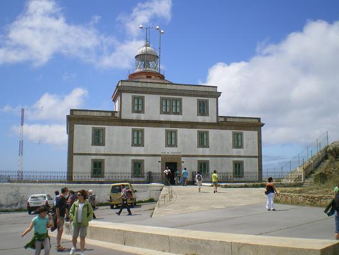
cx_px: 170
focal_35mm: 38
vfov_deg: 37.7
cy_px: 128
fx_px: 372
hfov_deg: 49.0
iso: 64
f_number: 4.6
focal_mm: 6.3
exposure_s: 1/500
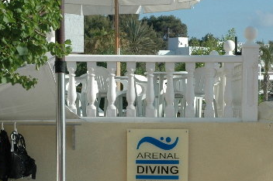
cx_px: 116
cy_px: 138
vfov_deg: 9.1
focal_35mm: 150
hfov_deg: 13.7
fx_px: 1136
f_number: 13
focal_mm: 44
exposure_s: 1/500
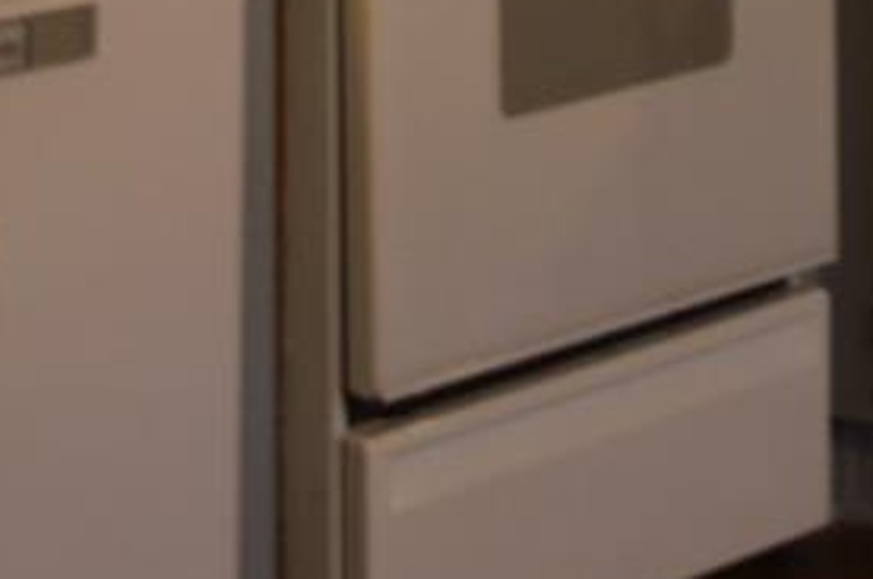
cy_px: -941
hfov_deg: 9.0
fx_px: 5471
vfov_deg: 5.8
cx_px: 1098
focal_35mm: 226
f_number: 4.2
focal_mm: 26
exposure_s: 1/40
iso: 400
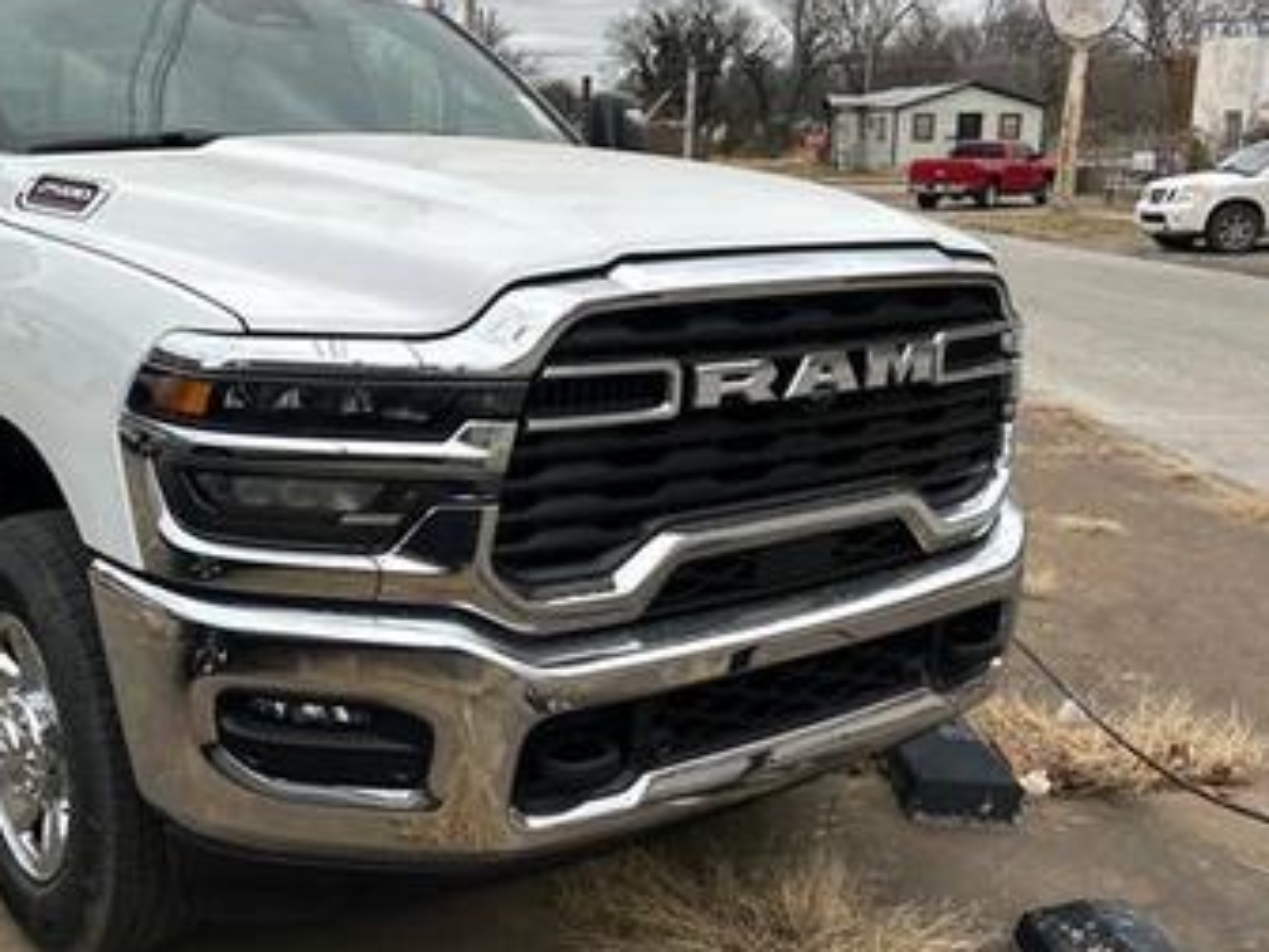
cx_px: 393
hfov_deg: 46.9
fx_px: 1430
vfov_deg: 36.8
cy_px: 431
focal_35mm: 39
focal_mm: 5.7
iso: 50
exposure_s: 1/924
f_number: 1.5
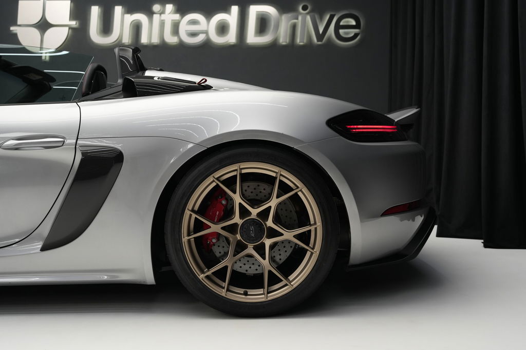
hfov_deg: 54.4
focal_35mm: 35
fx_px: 511
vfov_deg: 37.8
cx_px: 263
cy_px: 175
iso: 800
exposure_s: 1/40
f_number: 4
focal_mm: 35
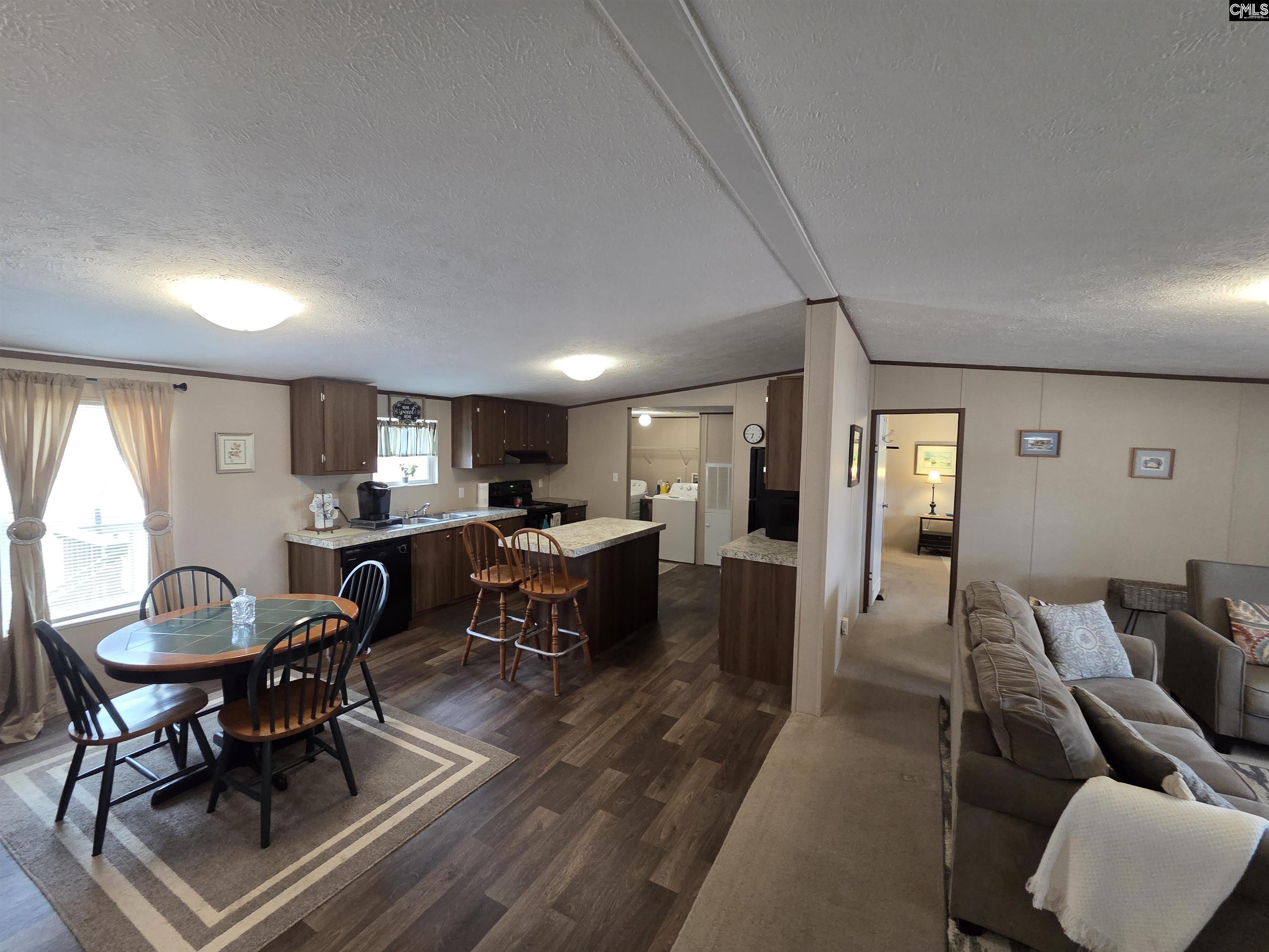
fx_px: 477
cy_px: 476
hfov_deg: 106.2
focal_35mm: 13
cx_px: 634
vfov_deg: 89.9
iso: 500
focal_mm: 2.2
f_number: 2.2
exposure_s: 1/60
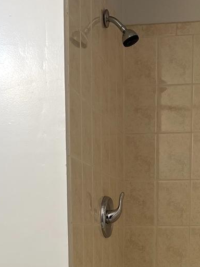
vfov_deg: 22.9
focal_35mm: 78
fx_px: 601
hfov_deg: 18.8
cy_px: 322
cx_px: 136
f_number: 1.5
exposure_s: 1/120
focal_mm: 5.7
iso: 80
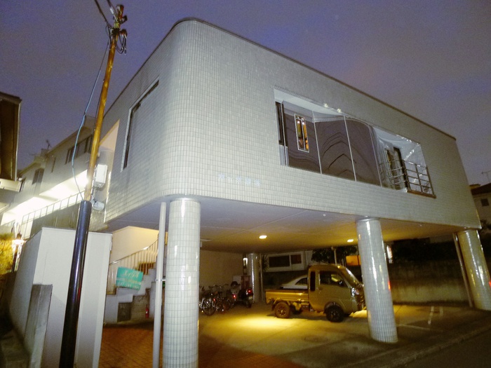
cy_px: 184
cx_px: 246
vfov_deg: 56.8
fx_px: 340
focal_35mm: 24
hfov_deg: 71.6
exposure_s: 1/4
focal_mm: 5.1
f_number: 2
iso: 400
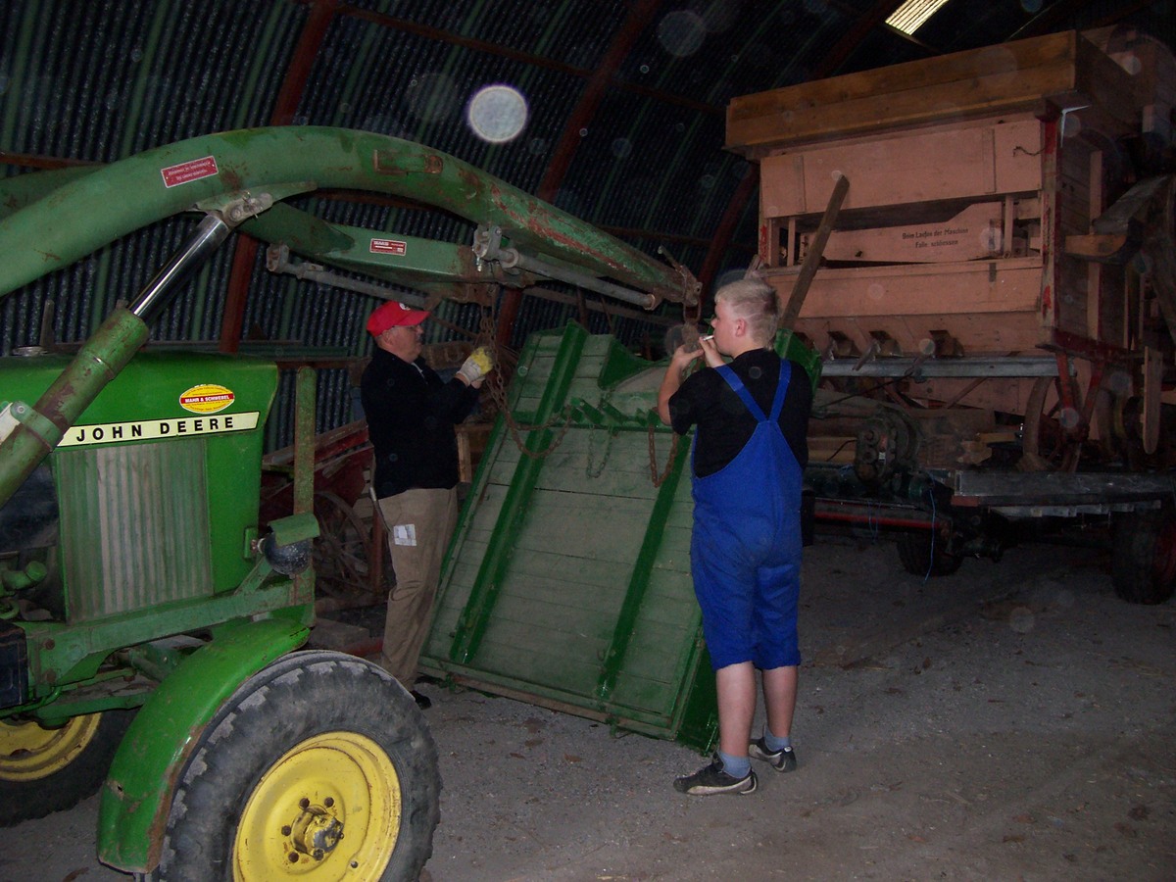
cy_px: 441
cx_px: 588
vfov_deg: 41.8
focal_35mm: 34
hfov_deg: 54.0
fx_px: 1155
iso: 140
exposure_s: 1/112
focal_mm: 5.6
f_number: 2.7
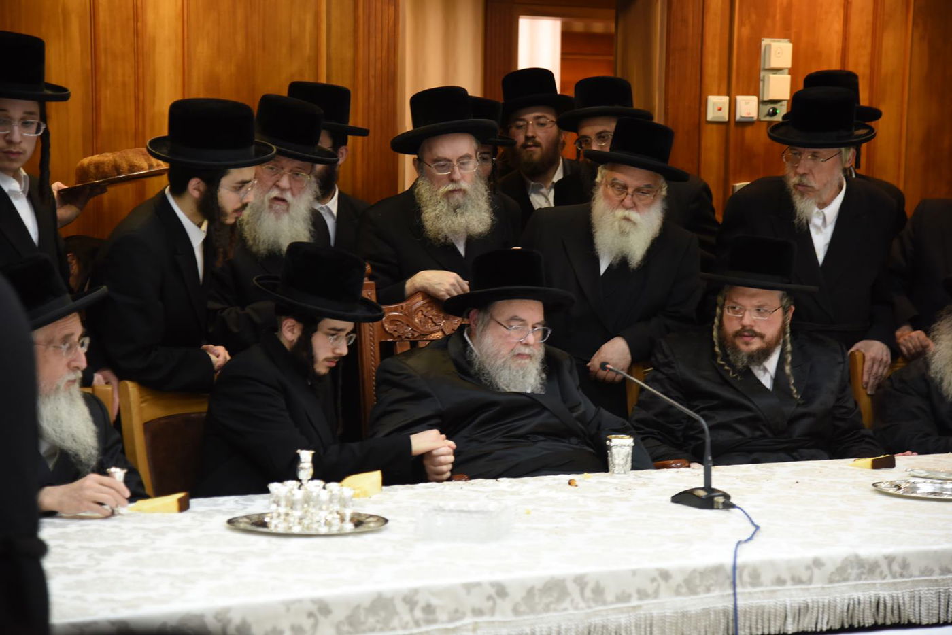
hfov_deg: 22.1
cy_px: 318
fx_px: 2433
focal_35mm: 92
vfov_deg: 14.9
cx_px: 476
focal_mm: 92
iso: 1250
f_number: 4
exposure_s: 1/100
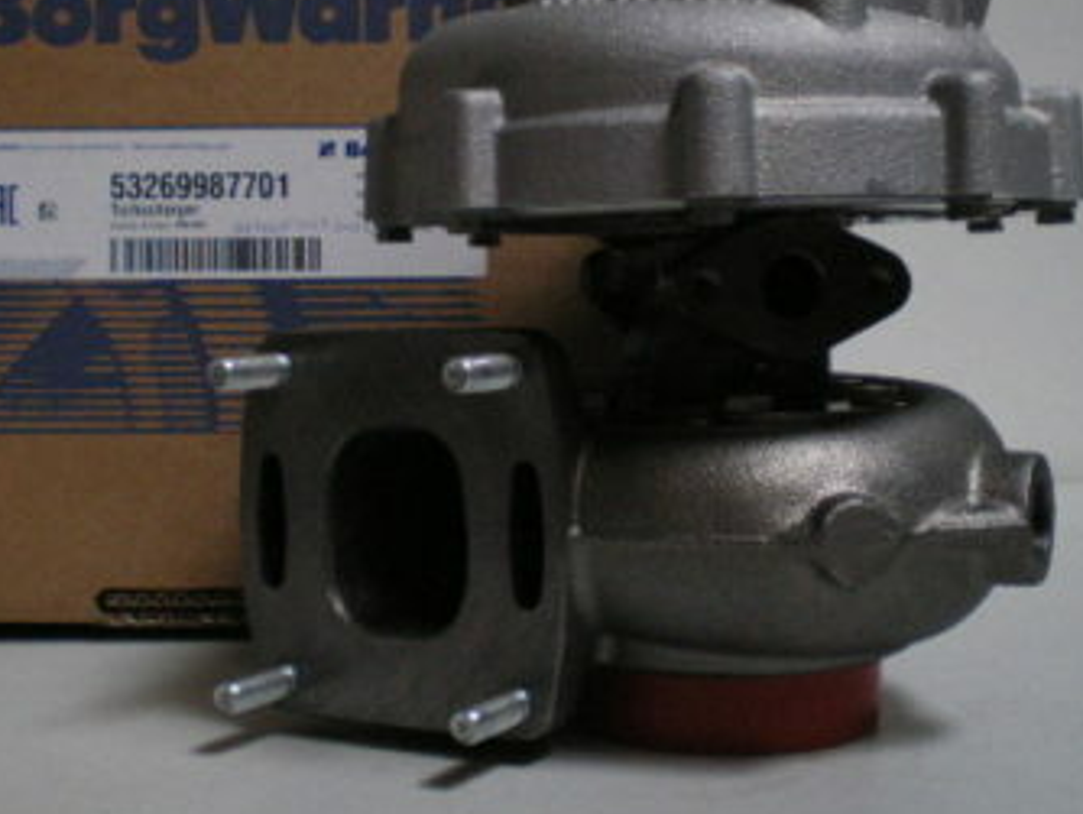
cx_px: 392
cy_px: 258
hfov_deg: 33.0
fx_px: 1816
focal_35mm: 58
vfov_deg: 25.1
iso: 400
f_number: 3.1
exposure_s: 1/4
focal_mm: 6.3
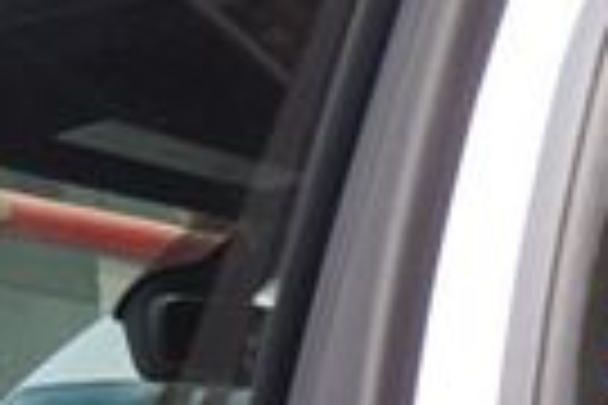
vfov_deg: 10.7
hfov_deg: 14.4
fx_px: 1925
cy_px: 878
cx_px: 1284
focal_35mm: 114
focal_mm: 16
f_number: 4
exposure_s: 1/60
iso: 200
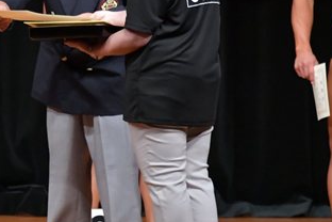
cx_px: -58
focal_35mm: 634
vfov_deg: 2.2
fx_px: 5846
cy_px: 65
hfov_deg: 3.2
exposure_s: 1/400
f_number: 5.6
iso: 5000
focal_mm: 170
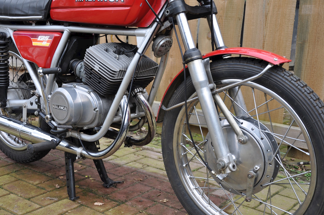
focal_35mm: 48
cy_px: 108
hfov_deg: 41.2
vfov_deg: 28.0
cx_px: 162
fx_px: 431
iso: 200
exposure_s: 1/125
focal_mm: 32
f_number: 5.6
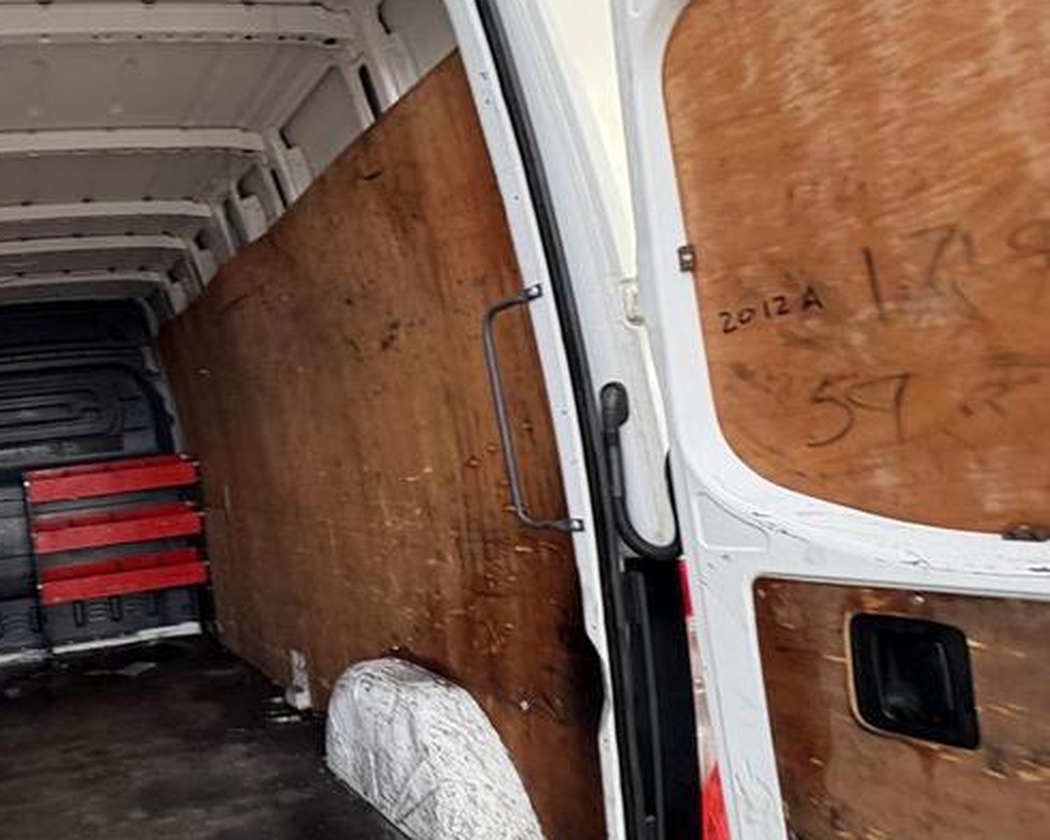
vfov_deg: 56.4
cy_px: 504
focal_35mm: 25
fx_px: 777
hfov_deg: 59.1
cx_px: 124
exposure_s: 1/95
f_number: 2.2
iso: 250
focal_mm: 2.22
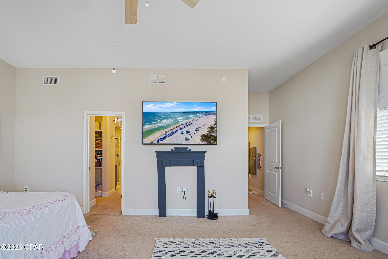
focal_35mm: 15
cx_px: 194
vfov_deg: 77.3
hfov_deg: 100.4
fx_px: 162
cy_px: 130
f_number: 4
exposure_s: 1/5
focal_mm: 10
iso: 100
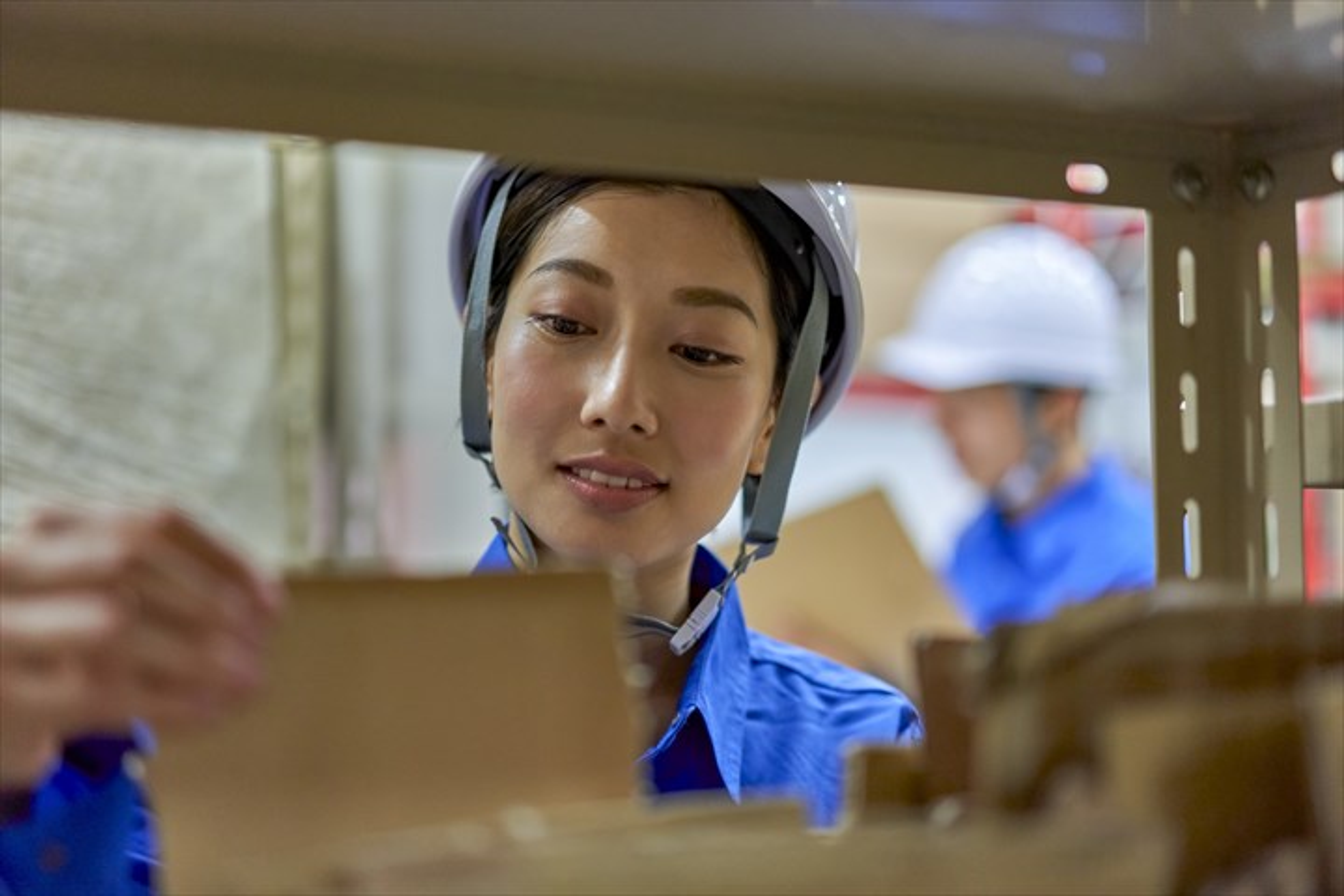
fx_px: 2053
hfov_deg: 36.2
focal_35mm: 55
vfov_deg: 24.6
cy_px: 448
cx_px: 672
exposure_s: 1/125
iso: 800
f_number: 1.8
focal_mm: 55
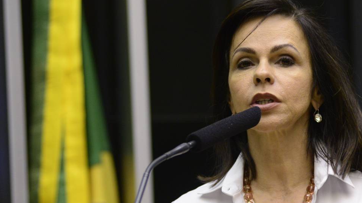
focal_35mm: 285
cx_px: 247
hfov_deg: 7.6
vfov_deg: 4.3
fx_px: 2736
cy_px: 187
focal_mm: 145
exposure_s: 1/100
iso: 2500
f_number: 3.5
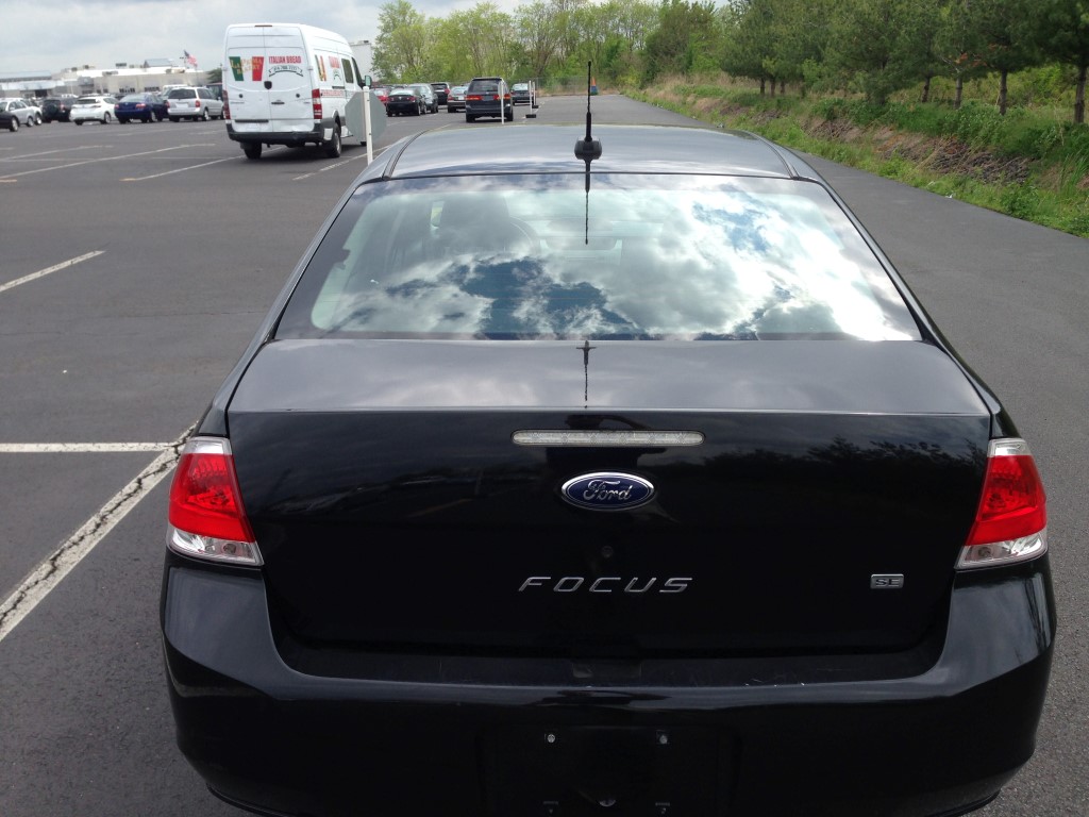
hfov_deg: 55.4
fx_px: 1038
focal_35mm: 33
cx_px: 544
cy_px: 408
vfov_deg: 42.9
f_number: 2.4
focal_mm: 4.12
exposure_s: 1/763
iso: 50
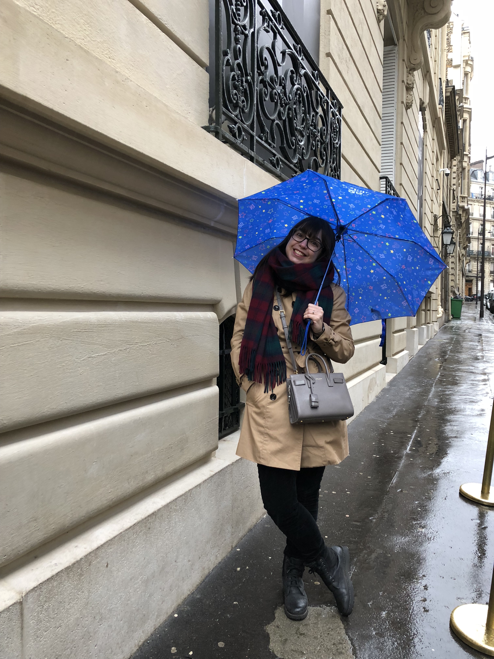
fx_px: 533
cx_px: 247
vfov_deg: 63.4
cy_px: 330
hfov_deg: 49.7
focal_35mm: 28
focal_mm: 4
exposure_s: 1/33
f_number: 1.8
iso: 32
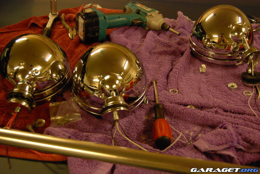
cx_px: 130
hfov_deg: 43.6
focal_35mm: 45
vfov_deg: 29.9
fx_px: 325
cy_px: 87
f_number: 4.2
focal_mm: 30
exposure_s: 1/50
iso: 1000
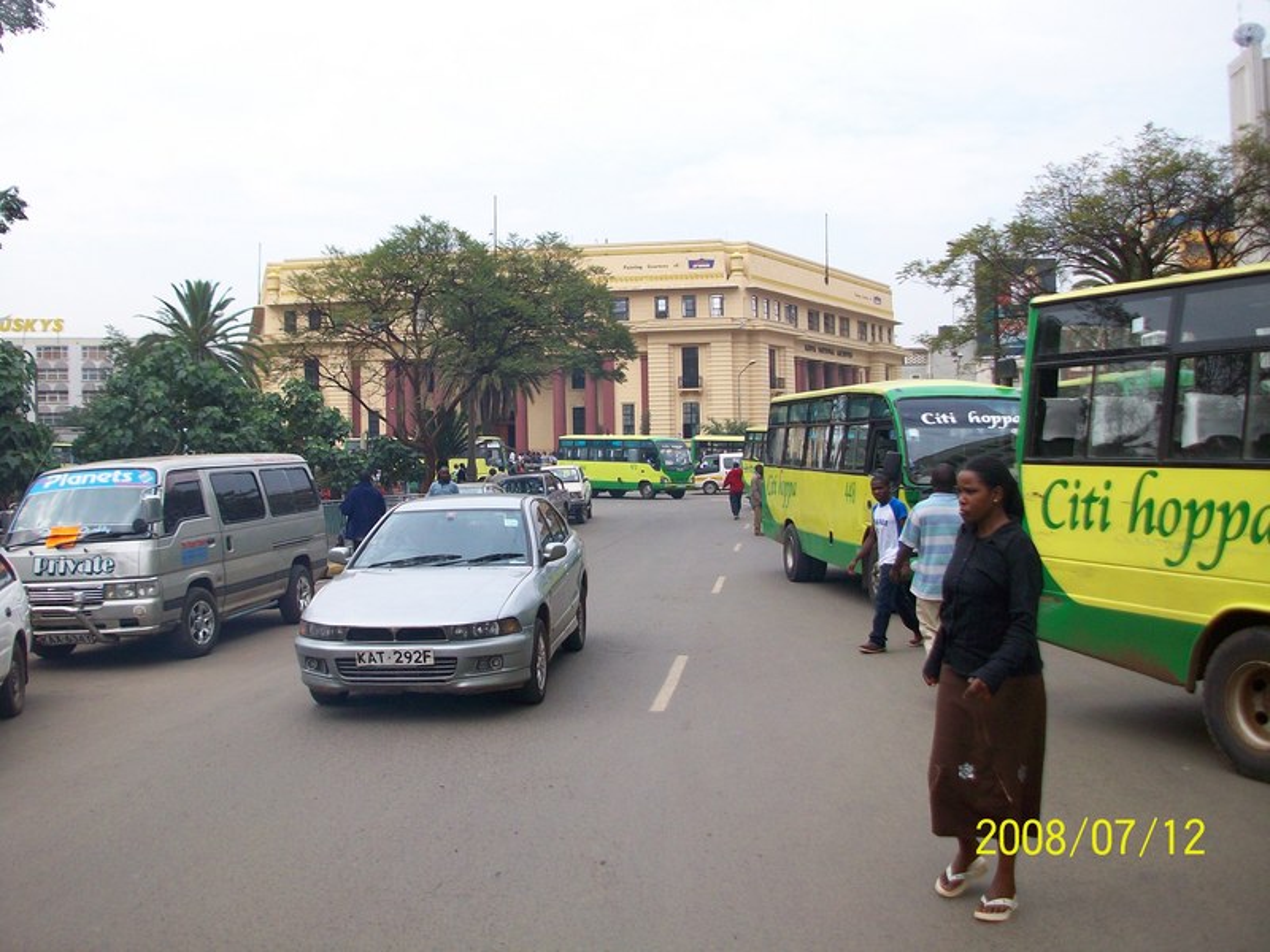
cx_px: 635
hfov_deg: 54.0
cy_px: 476
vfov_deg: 41.8
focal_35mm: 34
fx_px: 1247
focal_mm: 5.7
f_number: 2.8
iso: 80
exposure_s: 1/526
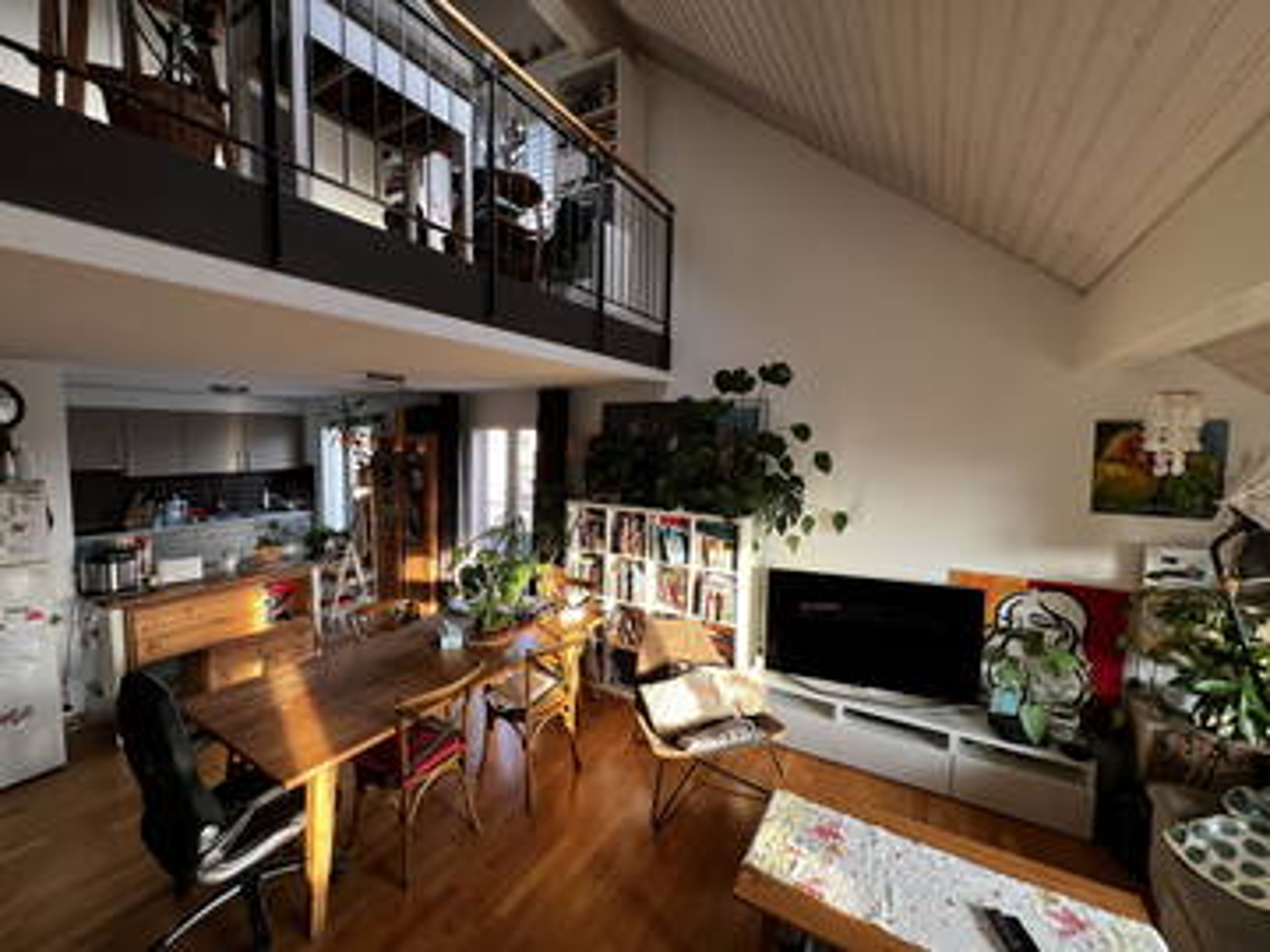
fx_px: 477
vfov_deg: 89.9
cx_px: 635
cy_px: 476
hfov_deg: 106.2
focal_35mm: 13
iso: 125
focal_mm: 1.57
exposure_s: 1/99
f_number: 1.8
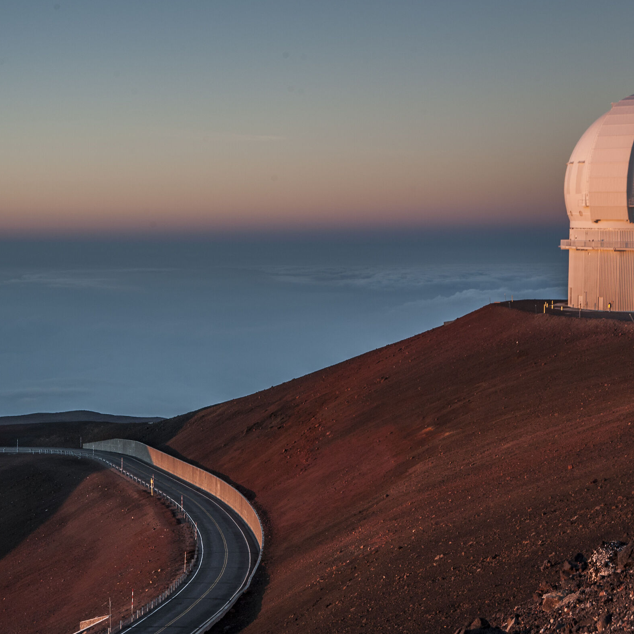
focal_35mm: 67
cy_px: 315
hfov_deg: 25.7
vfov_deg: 25.7
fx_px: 1388
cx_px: 363
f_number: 11
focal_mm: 52
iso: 200
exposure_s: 1/25
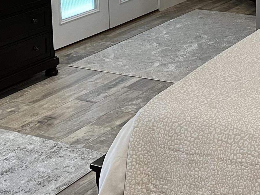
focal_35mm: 88
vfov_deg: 16.0
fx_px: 661
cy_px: -47
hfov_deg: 20.8
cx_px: 312
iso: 100
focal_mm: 5.7
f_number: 1.5
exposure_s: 1/60
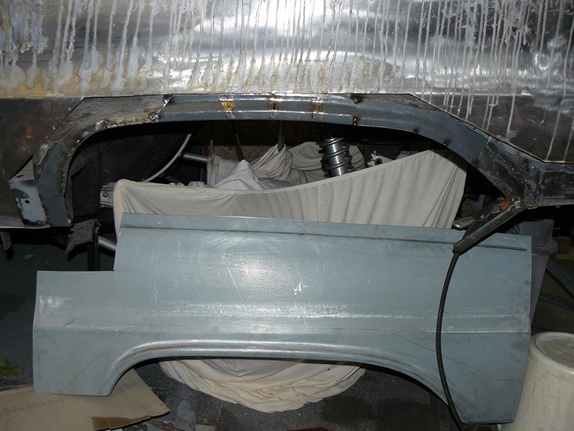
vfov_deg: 39.7
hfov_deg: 51.3
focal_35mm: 36
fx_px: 597
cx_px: 287
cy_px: 216
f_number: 2.8
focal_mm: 6
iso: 100
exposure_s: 1/30
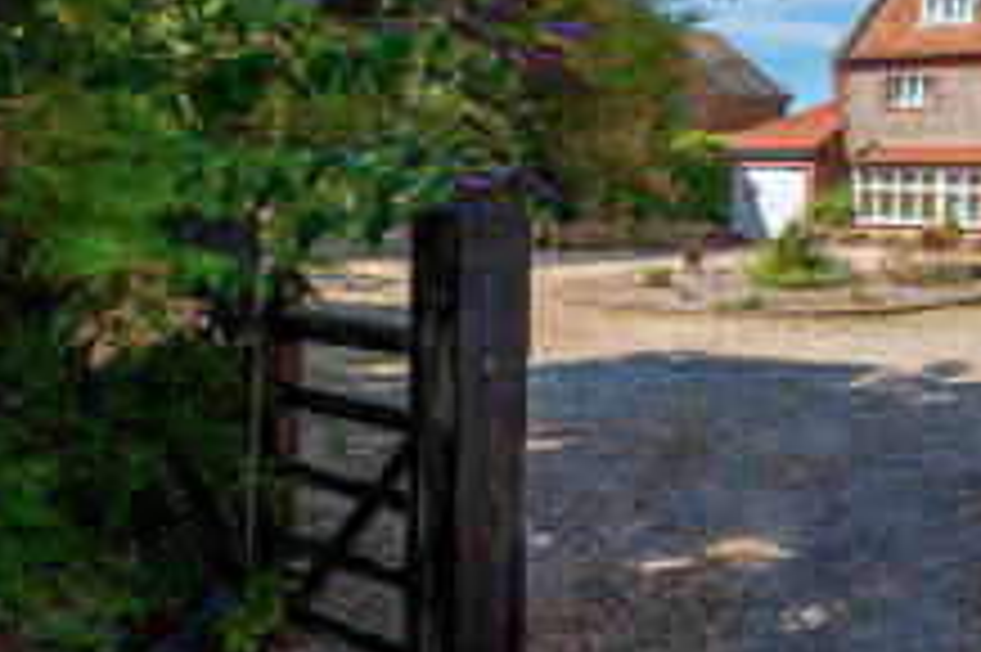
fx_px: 953
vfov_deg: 36.4
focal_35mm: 35
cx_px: 1058
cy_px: 124
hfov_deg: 43.4
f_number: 8
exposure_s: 1/400
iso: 200
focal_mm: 16
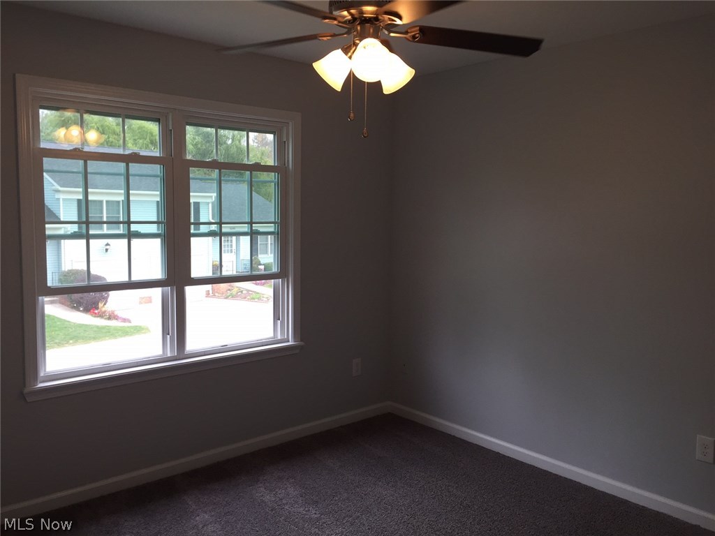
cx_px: 358
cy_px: 268
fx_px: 599
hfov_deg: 61.7
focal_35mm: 29
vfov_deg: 48.2
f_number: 2.2
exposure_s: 1/120
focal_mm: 4.15
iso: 40
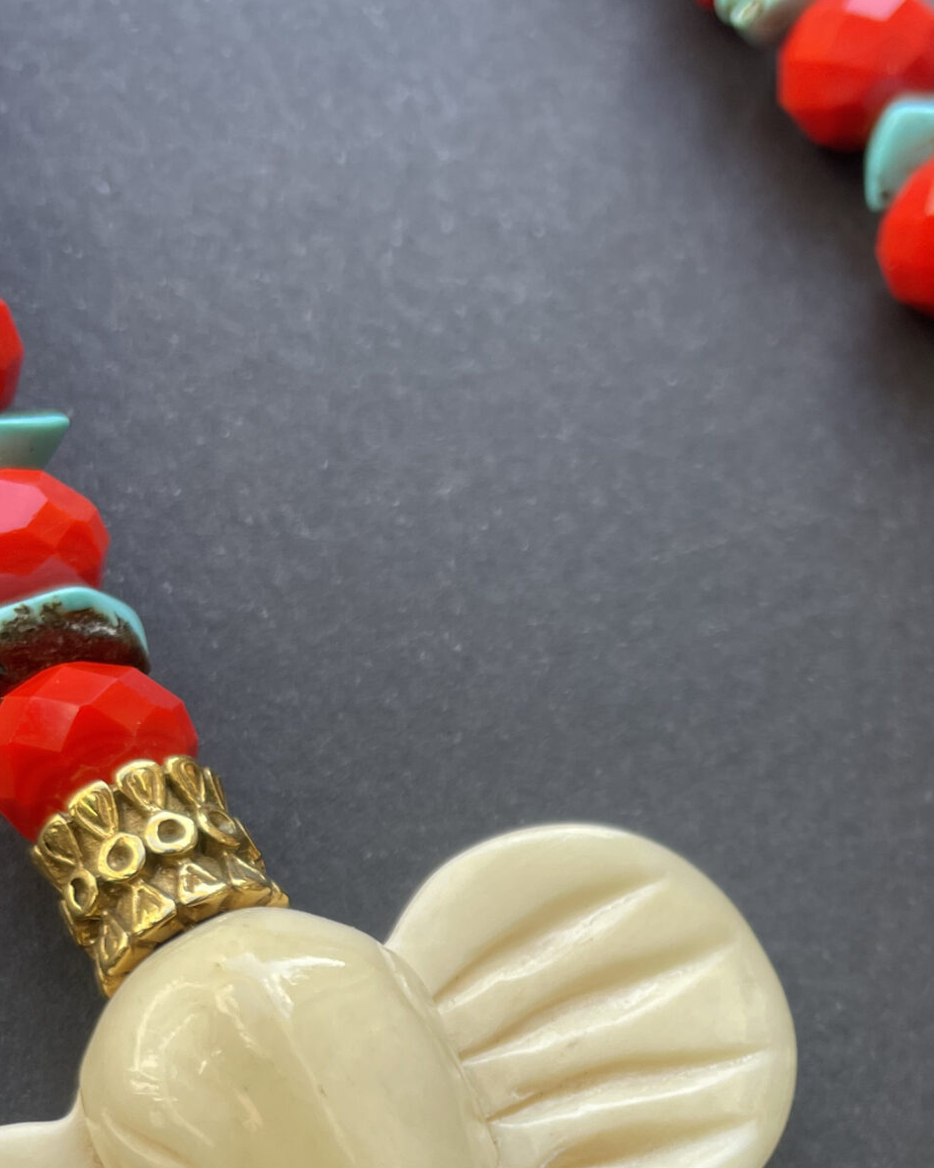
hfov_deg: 27.3
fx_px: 1900
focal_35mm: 55
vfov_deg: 33.3
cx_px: 669
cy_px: 914
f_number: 1.6
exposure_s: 1/121
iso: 40
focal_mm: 4.2
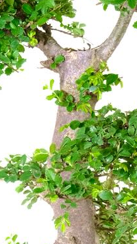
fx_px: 2469
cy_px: 247
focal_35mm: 382
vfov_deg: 5.6
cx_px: 88
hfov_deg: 3.2
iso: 1600
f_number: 10
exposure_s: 1/13
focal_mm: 70.5
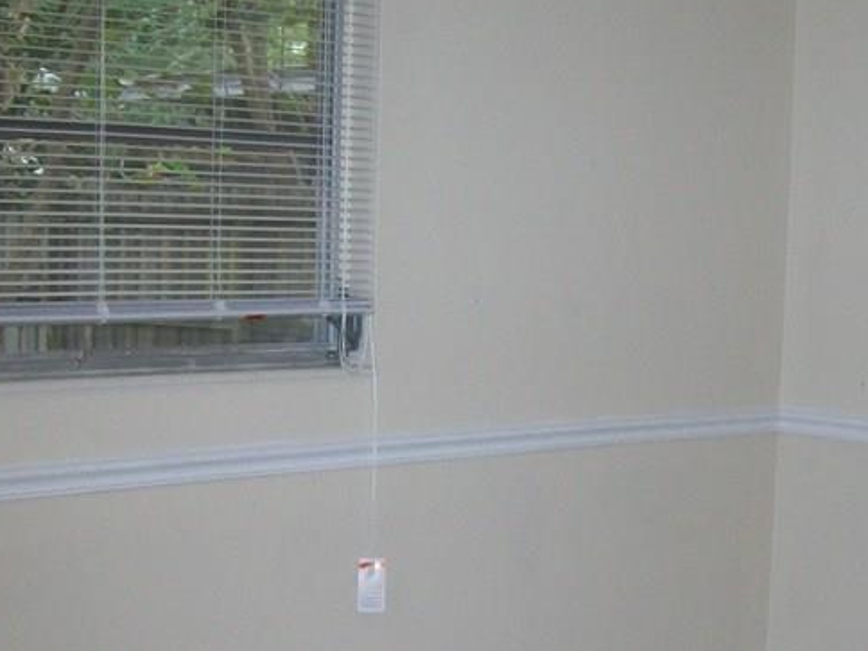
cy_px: 500
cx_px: 554
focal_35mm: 72
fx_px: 1805
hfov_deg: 26.9
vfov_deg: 20.3
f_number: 2.7
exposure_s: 1/60
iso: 160
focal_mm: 6.1
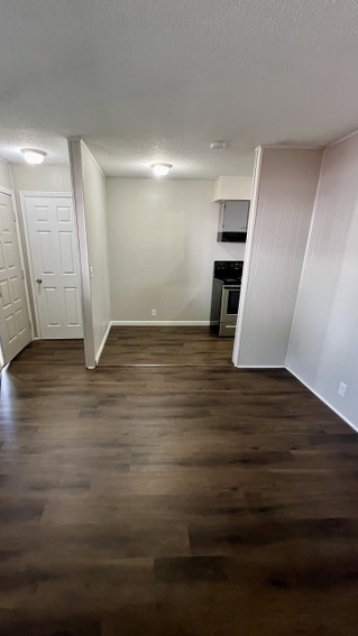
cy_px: 331
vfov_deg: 102.9
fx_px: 253
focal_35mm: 15
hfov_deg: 70.1
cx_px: 152
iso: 640
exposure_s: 1/60
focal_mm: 1.57
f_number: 1.8
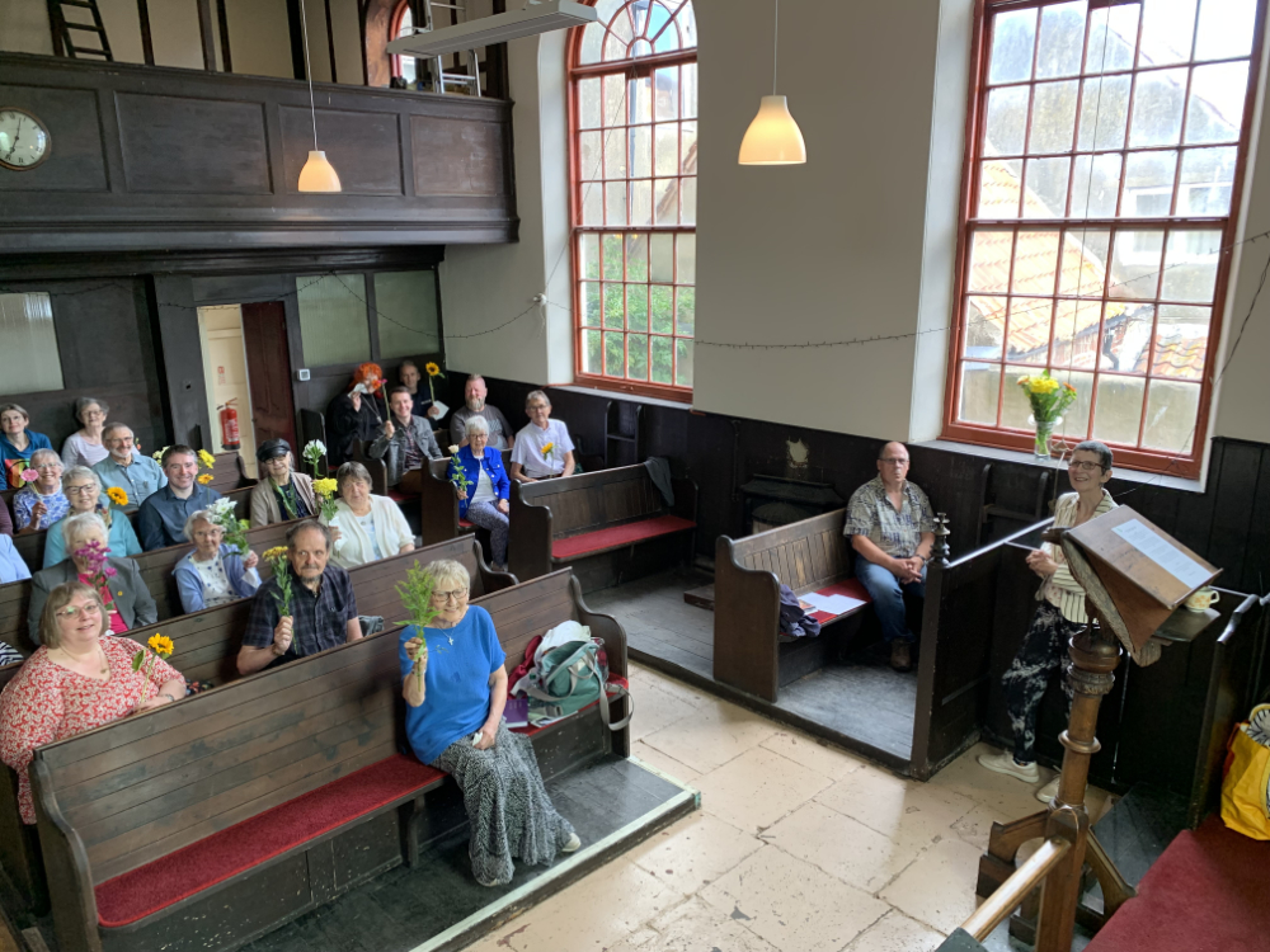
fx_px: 954
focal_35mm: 26
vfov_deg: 53.1
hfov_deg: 67.3
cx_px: 635
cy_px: 476
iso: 100
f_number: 1.8
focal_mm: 4.2
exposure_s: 1/86
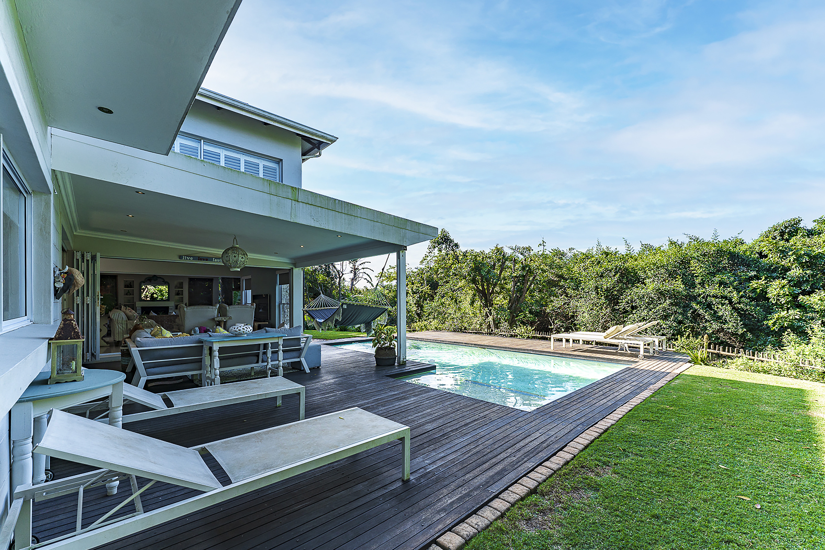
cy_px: 275
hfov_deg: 104.2
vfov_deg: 81.3
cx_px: 412
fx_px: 321
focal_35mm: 14
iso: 100
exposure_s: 1/160
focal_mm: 14
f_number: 6.3
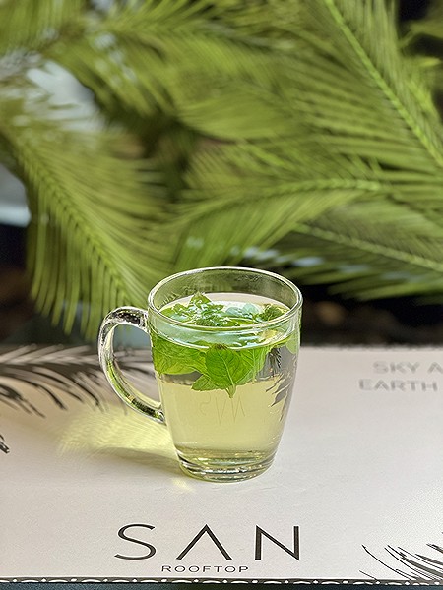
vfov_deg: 16.4
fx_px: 2048
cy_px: 295
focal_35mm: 120
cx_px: 222
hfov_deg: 12.3
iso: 200
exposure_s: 1/50
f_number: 2.8
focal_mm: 15.66
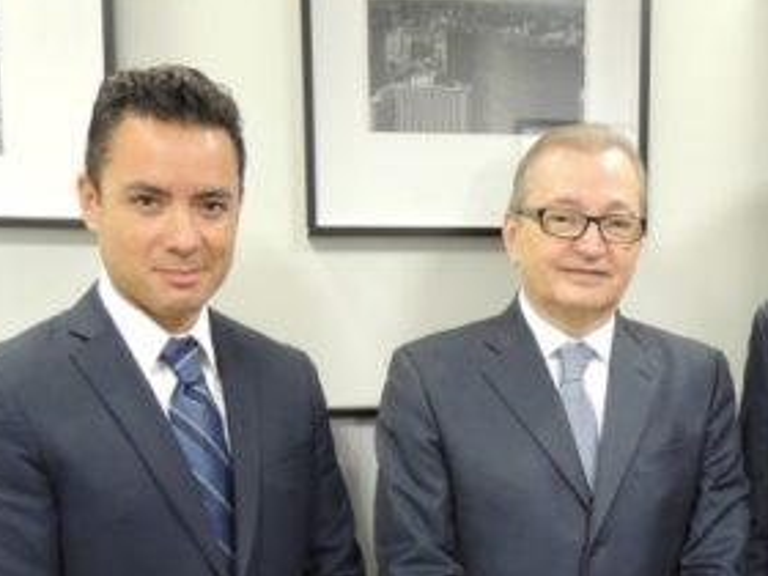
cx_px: 516
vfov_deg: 25.9
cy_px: 490
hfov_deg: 34.6
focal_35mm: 55
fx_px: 1220
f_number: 3.1
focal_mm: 4.9
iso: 400
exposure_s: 1/10
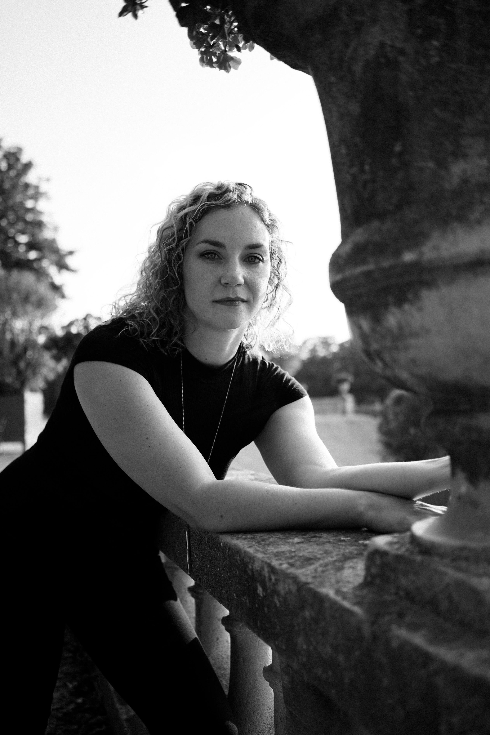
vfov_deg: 54.4
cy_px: 368
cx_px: 245
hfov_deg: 37.9
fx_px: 715
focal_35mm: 35
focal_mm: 35
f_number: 2.8
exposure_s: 1/640
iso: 100
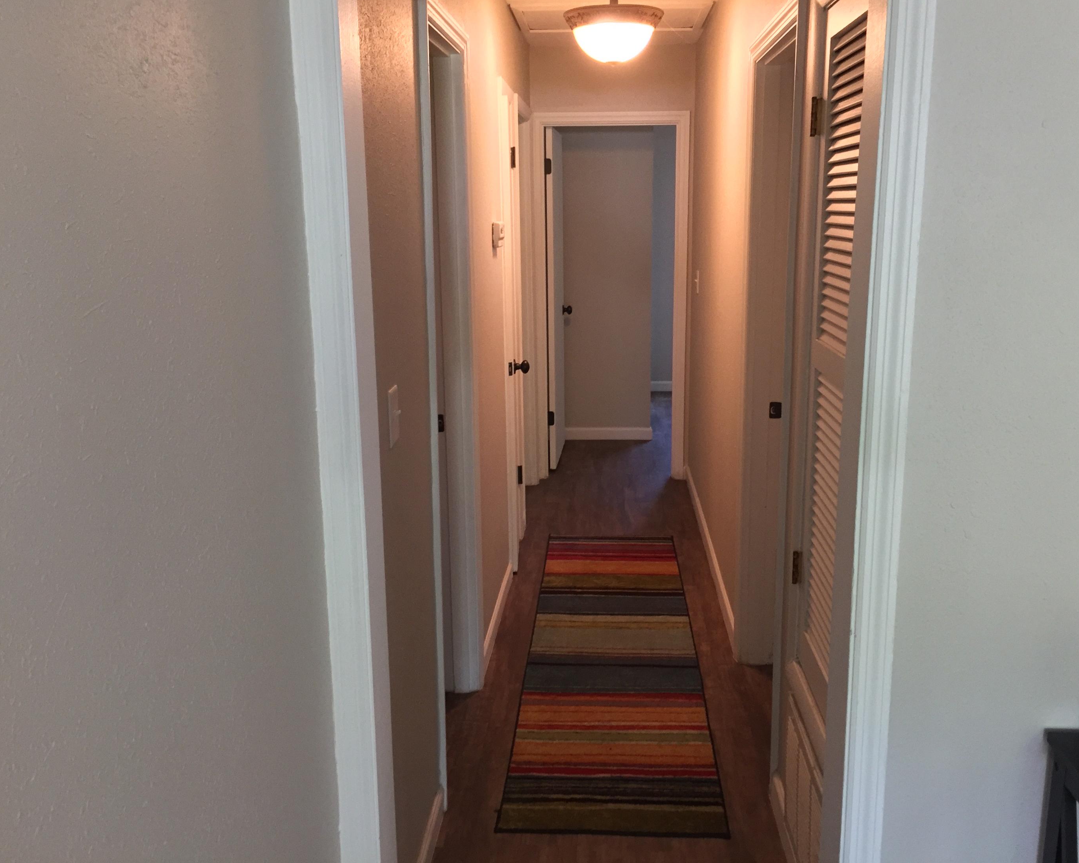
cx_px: 577
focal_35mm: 31
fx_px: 990
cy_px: 425
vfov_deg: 47.1
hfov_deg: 57.1
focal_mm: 4.15
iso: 250
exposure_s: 1/30
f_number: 2.2
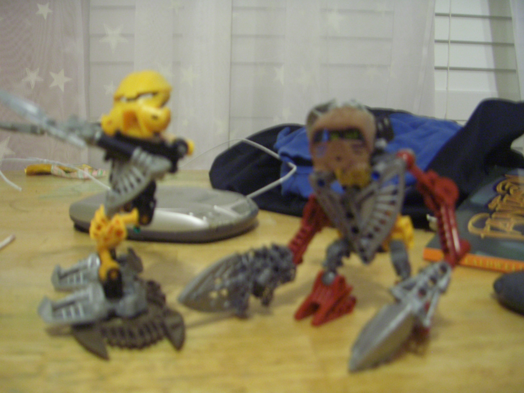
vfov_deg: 36.8
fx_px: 590
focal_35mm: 39
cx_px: 262
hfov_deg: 47.9
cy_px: 196
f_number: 2.8
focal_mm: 8
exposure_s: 1/8
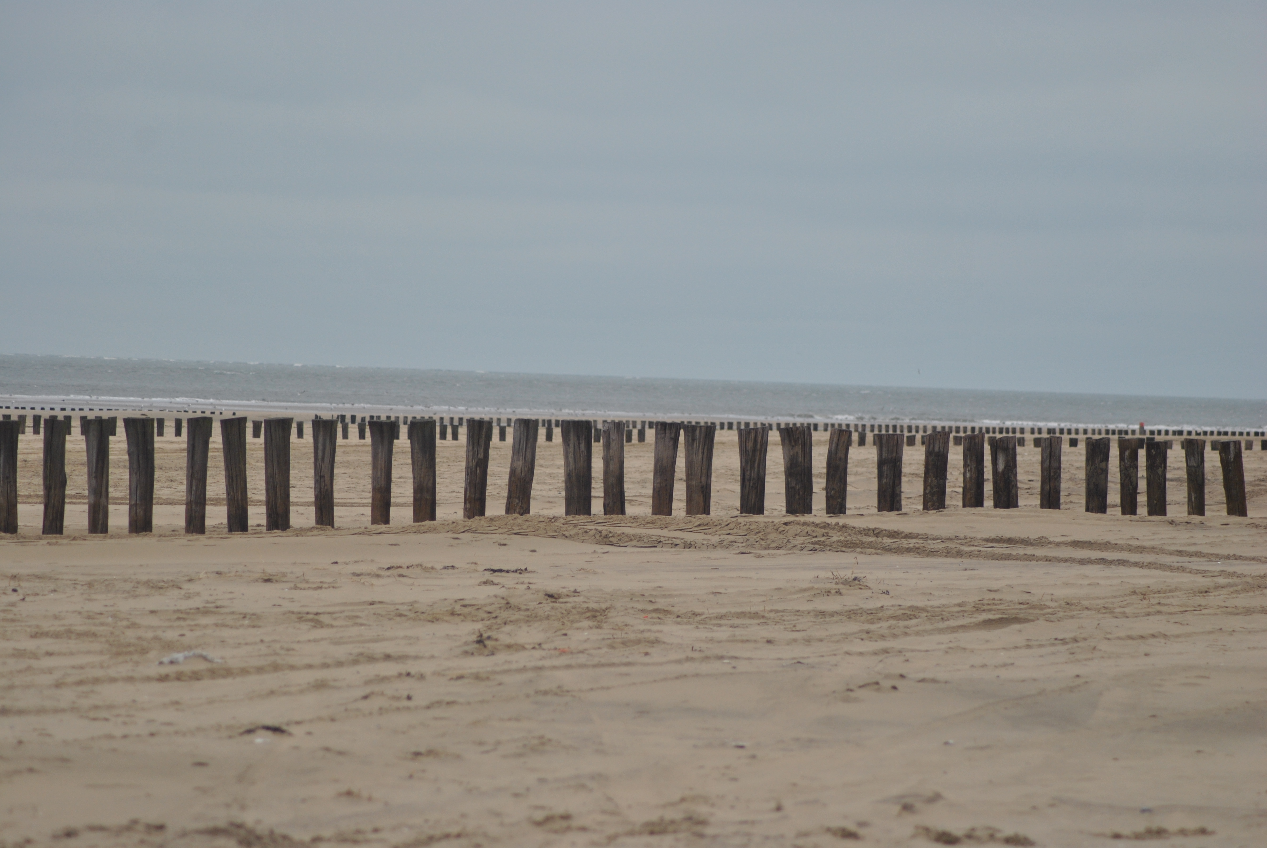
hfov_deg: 10.1
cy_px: 424
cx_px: 634
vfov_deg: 6.8
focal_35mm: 202
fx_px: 7135
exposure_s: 1/320
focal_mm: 135
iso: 200
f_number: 4.5
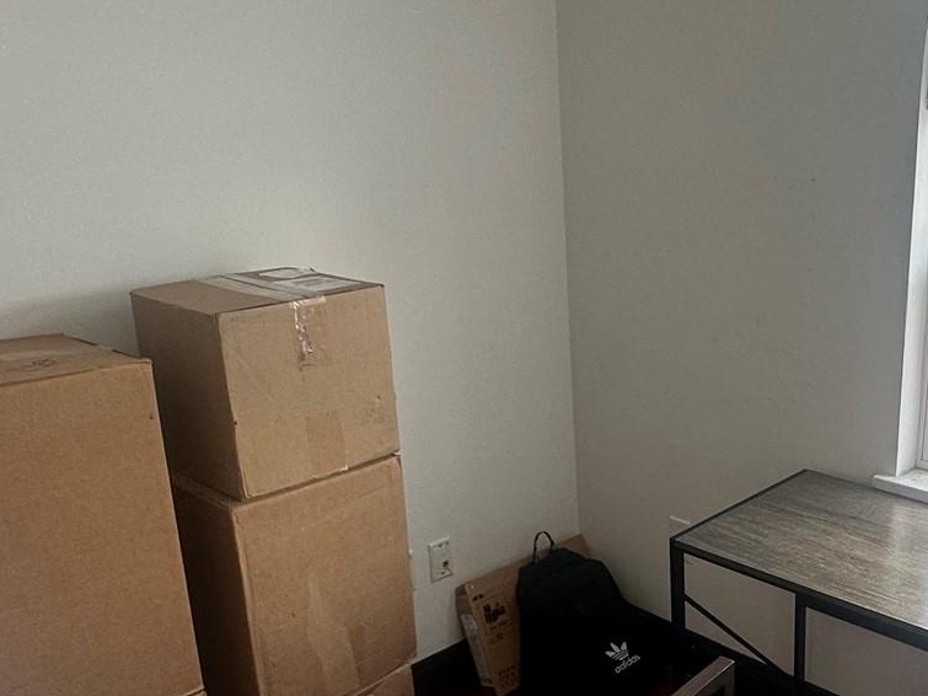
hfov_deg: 47.3
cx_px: 690
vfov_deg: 37.5
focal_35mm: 38
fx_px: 1019
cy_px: 439
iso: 80
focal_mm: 2.22
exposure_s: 1/99
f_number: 2.2
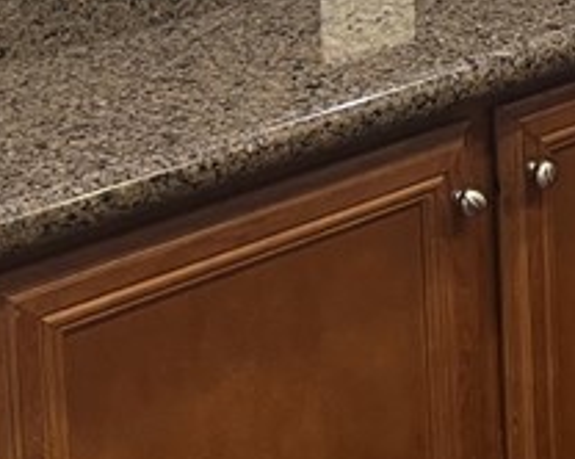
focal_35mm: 125
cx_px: 940
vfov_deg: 11.7
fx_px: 2125
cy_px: -252
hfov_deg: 14.1
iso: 125
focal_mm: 5.7
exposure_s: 1/60
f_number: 1.5
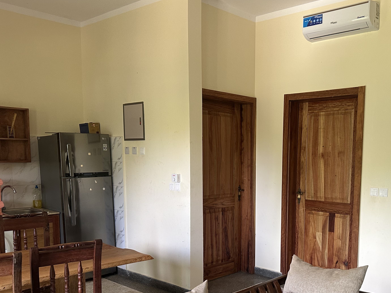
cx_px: 263
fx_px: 395
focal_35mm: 35
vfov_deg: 40.1
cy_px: 198
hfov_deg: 51.6
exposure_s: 1/105
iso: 250
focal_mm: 6.86
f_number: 1.78
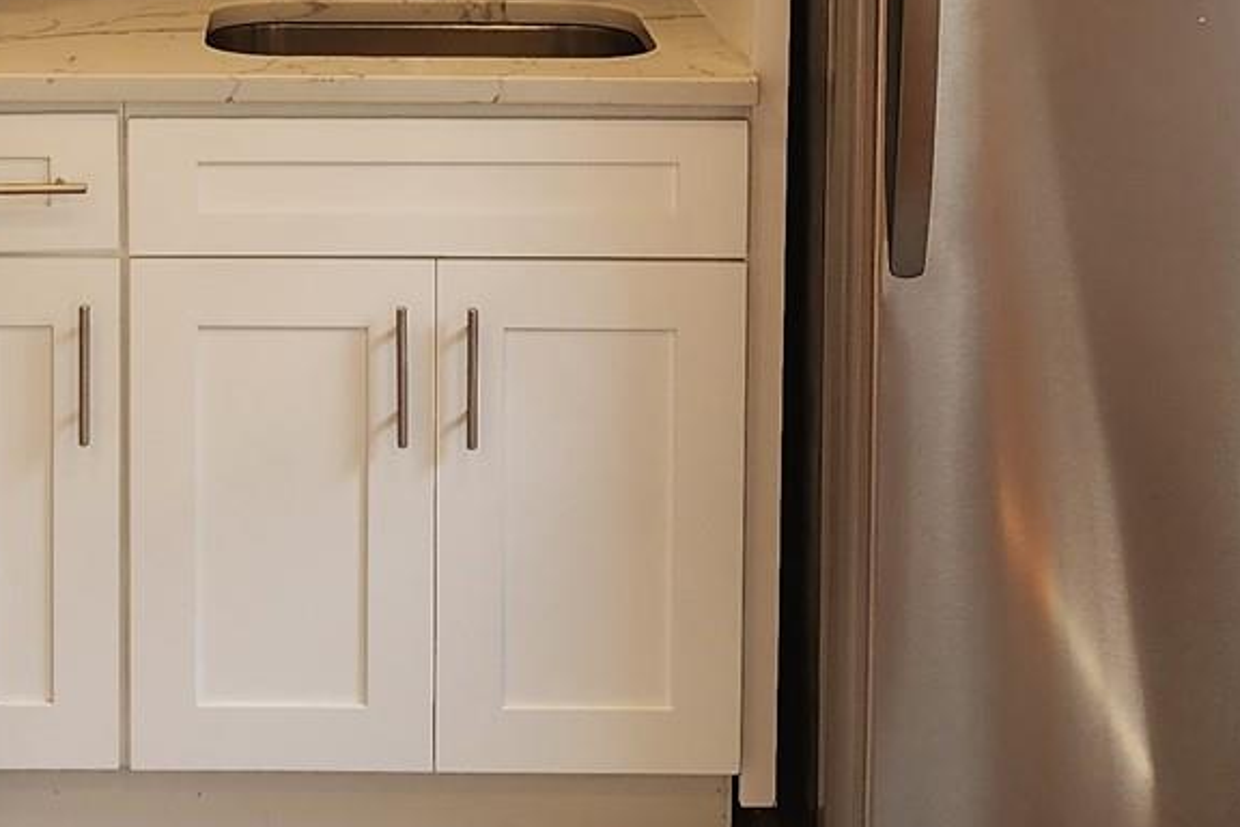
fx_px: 2928
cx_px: 215
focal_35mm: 85
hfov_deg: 23.5
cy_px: -103
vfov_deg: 15.6
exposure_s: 1/120
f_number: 1.8
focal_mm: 6.4
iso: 64
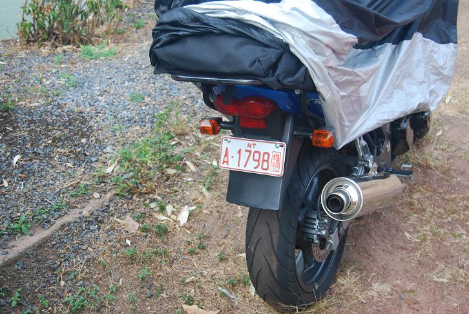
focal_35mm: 42
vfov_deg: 32.0
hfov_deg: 46.3
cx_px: 234
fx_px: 548
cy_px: 157
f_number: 4.5
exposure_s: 1/80
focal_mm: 28
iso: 200
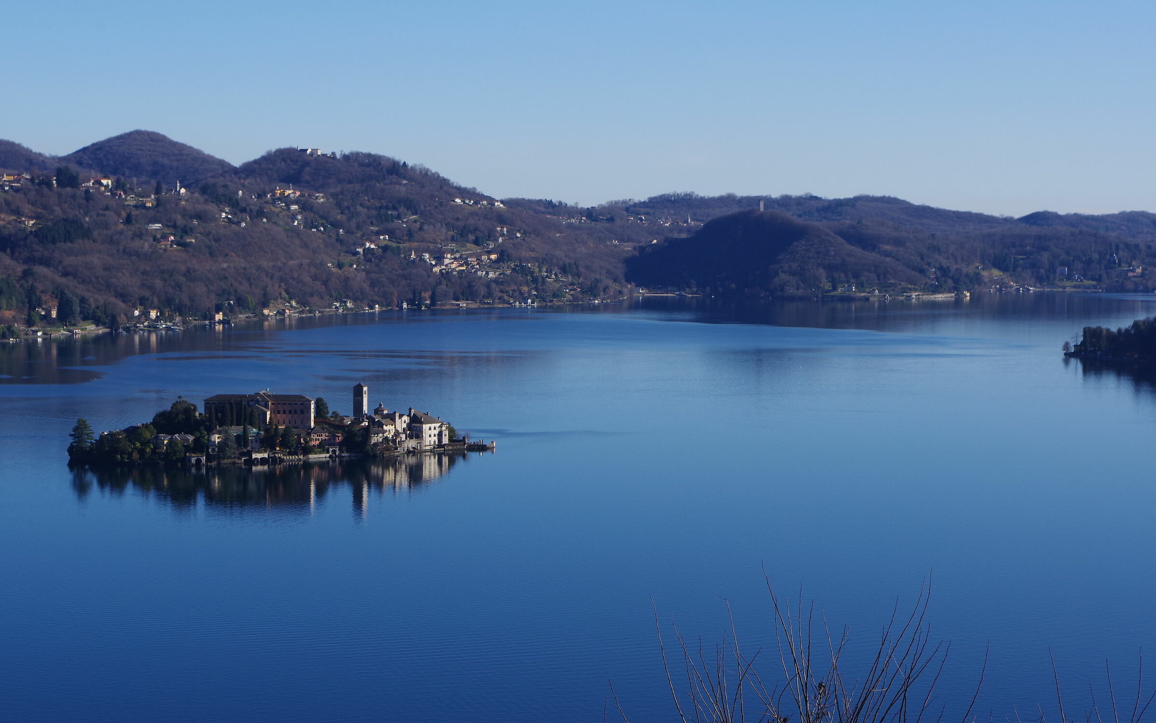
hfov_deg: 24.6
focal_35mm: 84
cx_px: 580
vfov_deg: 15.5
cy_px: 344
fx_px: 2646
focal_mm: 55
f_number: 13
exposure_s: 1/200
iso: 200
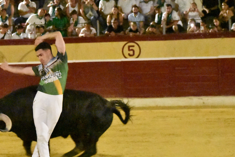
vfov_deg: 5.5
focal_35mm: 250
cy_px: 52
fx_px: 1632
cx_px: 60
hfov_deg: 8.2
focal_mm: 80
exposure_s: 1/400
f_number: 5
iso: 25600
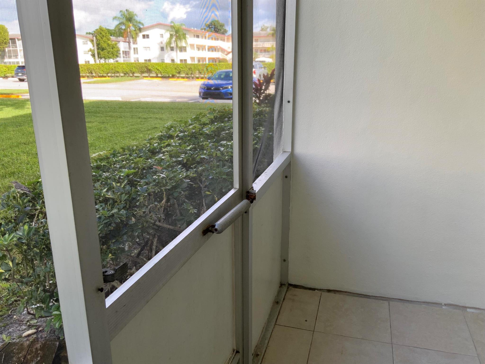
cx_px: 242
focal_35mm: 29
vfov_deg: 48.2
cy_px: 182
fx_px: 406
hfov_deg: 61.7
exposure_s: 1/122
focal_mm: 3
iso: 16
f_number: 1.8
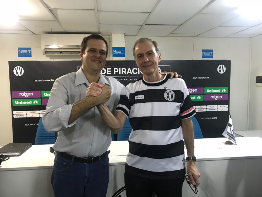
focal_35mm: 28
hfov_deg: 63.4
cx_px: 131
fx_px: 212
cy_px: 98
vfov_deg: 49.7
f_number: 1.8
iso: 80
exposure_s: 1/15
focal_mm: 3.99
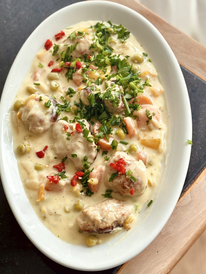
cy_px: 139
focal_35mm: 51
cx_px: 99
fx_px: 405
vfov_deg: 37.5
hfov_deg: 28.6
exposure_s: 1/50
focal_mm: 6.86
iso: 160
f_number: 1.78
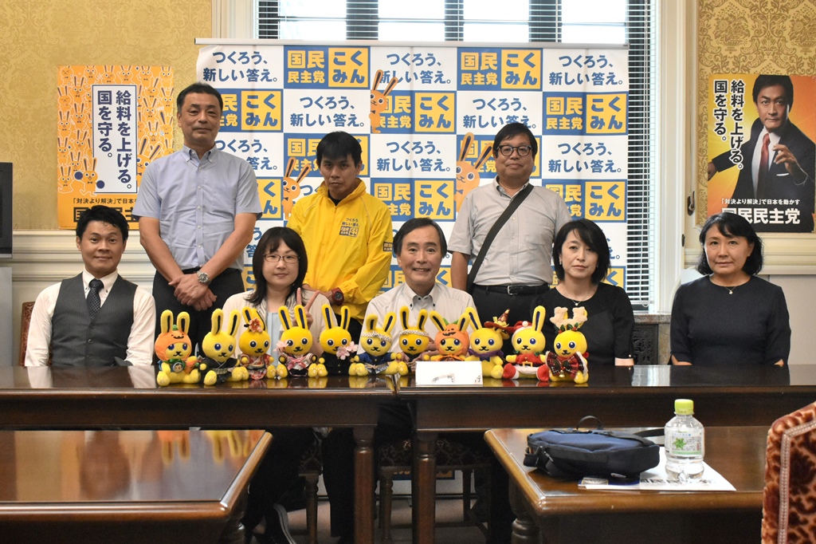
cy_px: 272
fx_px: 748
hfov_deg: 57.2
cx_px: 408
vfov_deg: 39.9
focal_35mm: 33
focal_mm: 22
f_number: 6.3
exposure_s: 1/250
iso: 2500
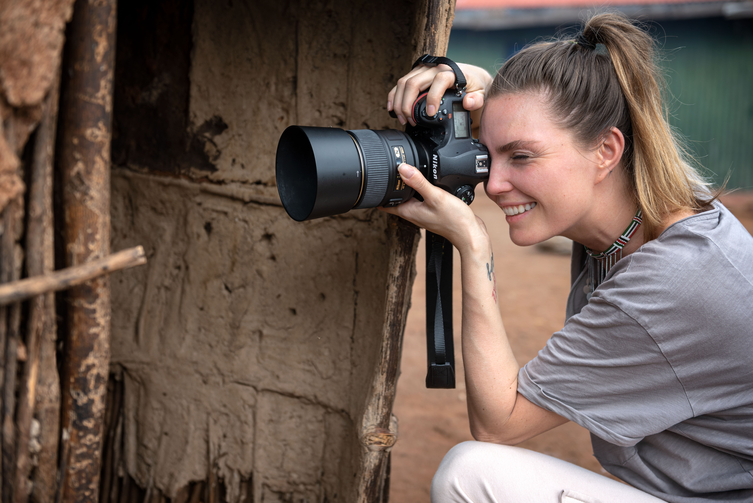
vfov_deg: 28.1
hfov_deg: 41.1
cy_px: 252
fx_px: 1004
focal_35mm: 48
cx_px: 376
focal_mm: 48
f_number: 3.2
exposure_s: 1/500
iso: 100
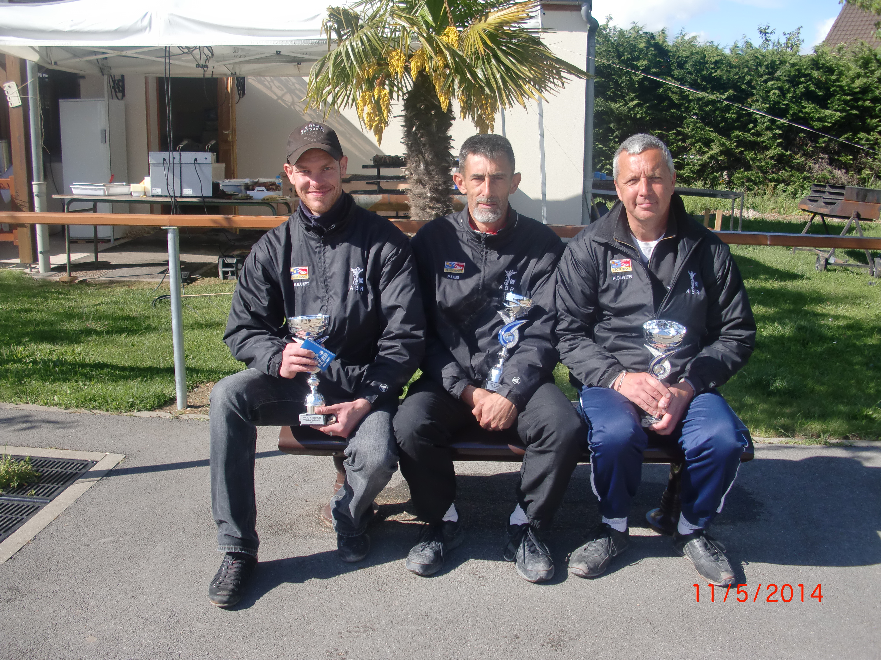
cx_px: 440
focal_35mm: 36
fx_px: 916
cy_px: 330
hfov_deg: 51.4
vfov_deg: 39.7
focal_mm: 6.3
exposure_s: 1/800
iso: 64
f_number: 2.8
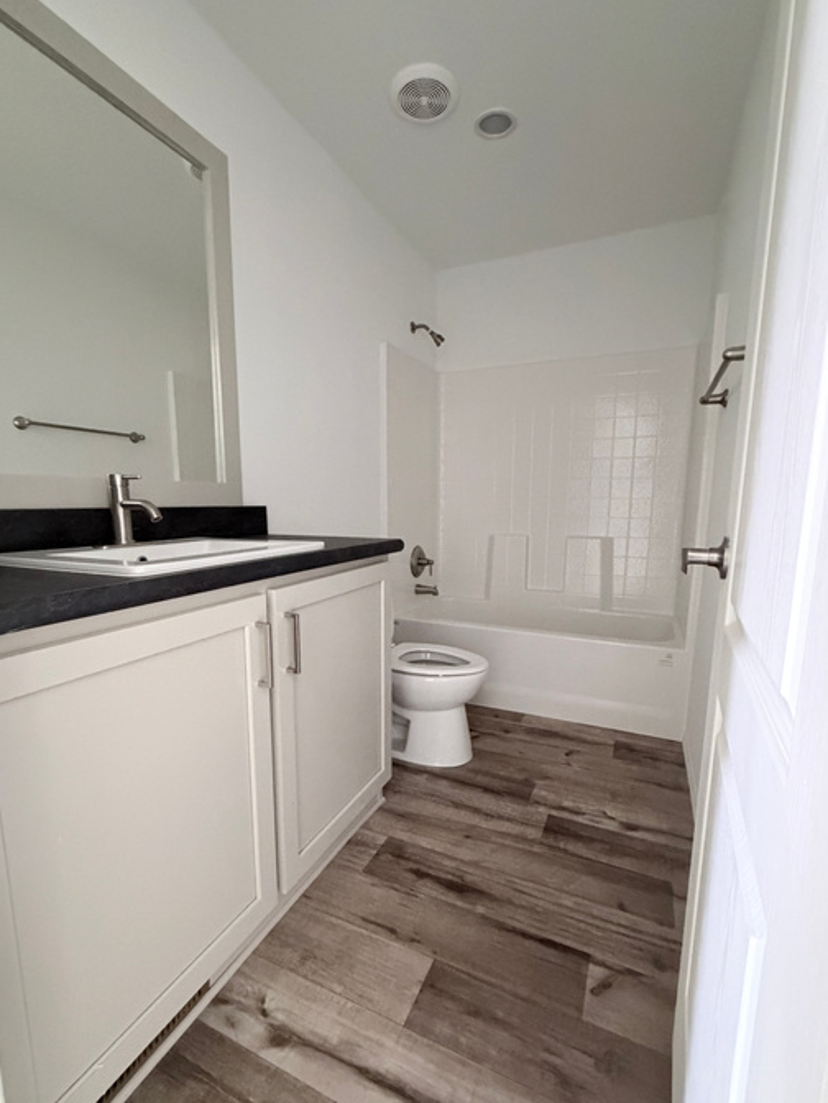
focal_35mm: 16
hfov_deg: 78.1
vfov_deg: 94.4
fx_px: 510
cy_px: 581
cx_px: 409
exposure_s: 1/60
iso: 1000
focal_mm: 2.22
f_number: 2.2
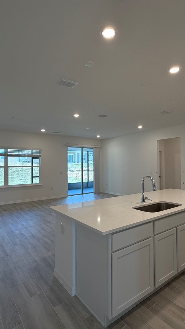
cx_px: 104
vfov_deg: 83.8
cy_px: 161
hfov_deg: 53.5
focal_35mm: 21
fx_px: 183
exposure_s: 1/120
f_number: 2.2
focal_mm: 2.22
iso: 125
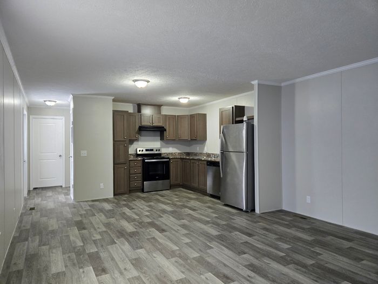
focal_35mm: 23
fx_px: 251
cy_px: 142
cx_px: 189
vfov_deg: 58.9
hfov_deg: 73.9
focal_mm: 5.4
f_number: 1.8
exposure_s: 1/120
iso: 500
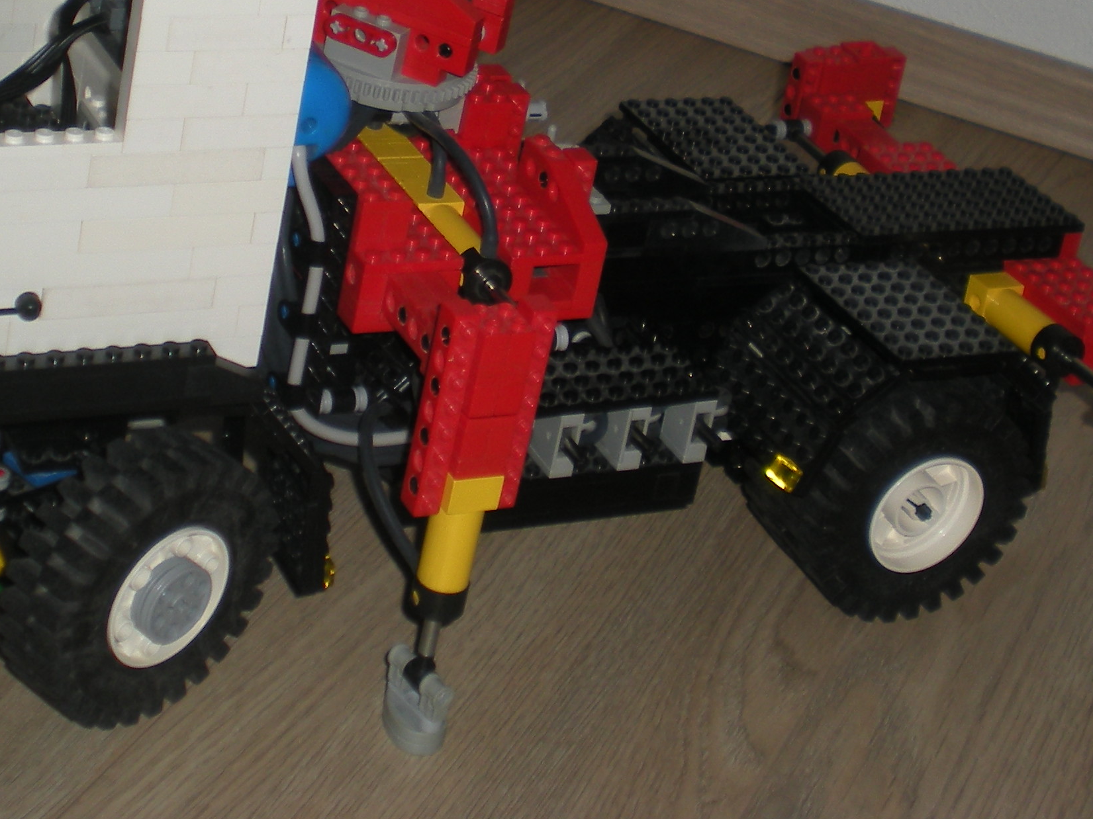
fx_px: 2747
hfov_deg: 22.5
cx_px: 589
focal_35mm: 87
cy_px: 34
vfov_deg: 16.7
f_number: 3.5
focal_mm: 7.4
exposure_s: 1/60
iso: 64
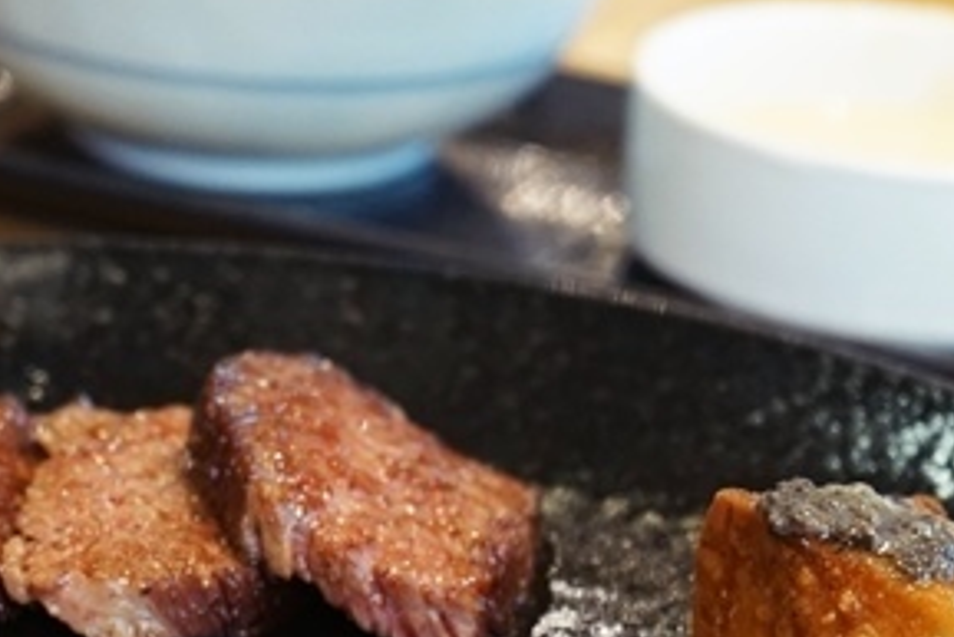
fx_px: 4030
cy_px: 599
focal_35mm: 152
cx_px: 333
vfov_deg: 9.0
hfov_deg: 13.5
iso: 1600
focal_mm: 55
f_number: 5
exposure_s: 1/60
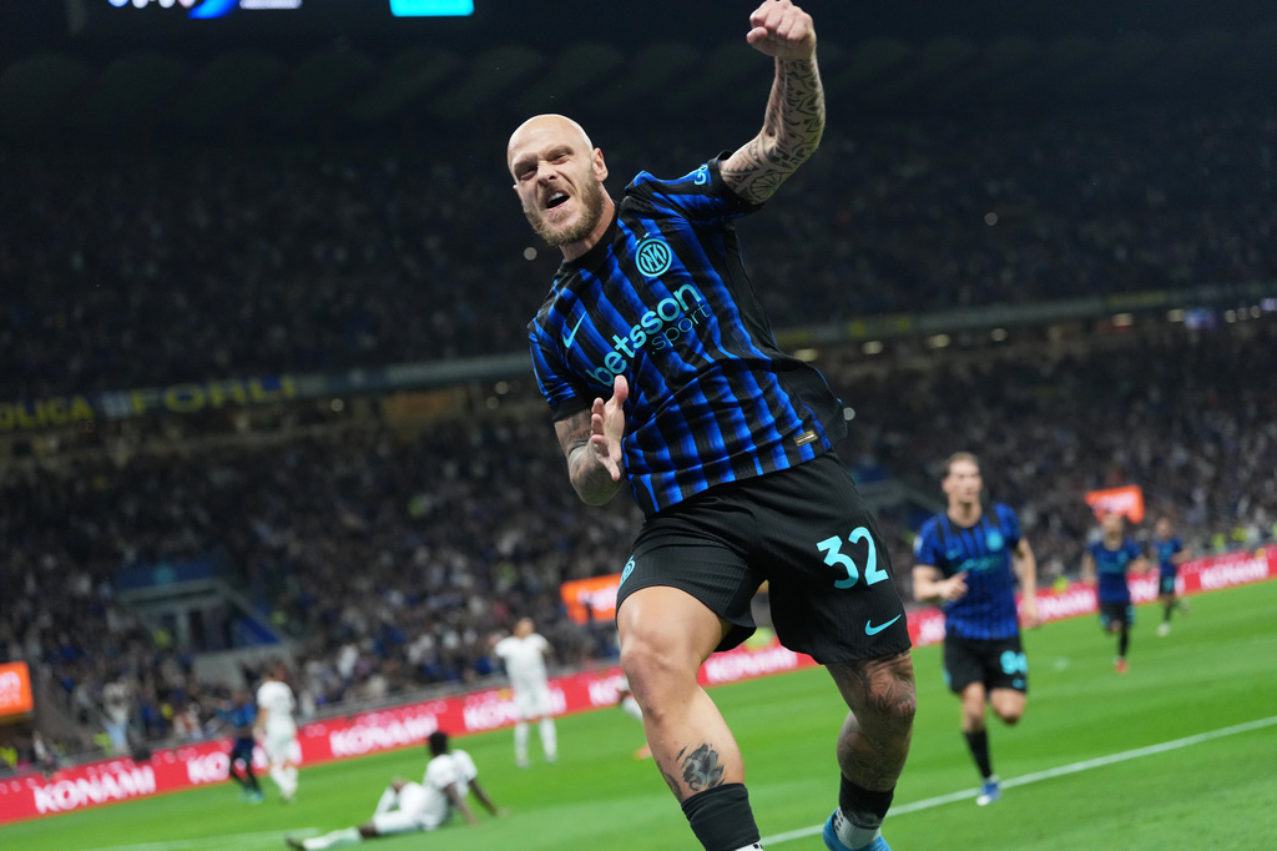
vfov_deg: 19.4
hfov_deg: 28.9
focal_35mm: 70
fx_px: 2482
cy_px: 426
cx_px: 638
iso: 4000
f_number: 3.2
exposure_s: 1/2000
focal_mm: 70
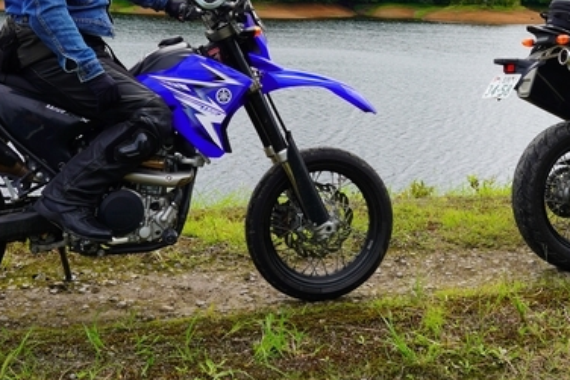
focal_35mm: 51
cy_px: -2
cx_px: 353
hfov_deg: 38.6
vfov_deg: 25.2
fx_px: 808
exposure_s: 1/200
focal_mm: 24
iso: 100
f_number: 8
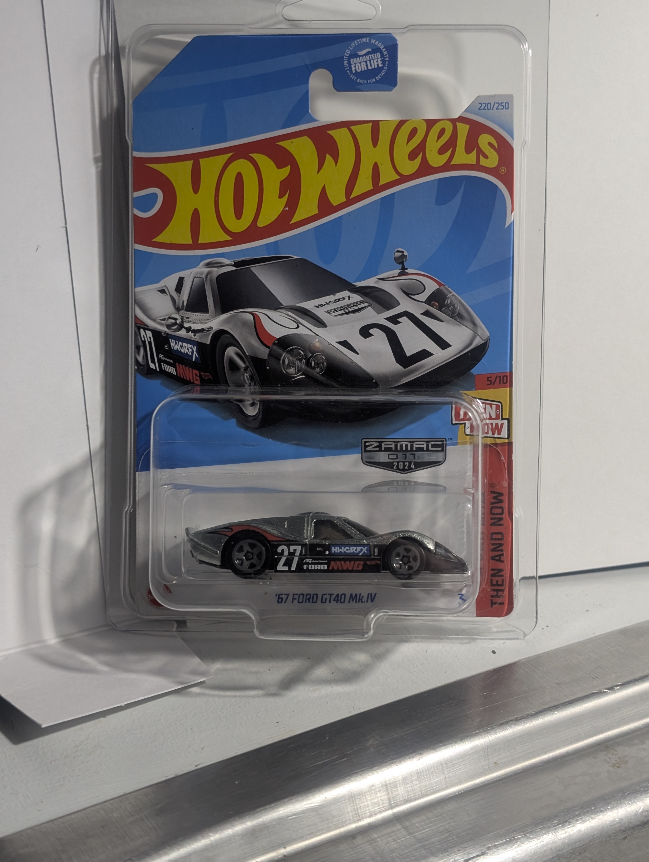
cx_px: 324
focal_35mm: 49
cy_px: 431
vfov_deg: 38.9
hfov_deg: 29.7
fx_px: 1222
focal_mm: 6.9
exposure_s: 1/95.6
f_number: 1.68
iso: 184
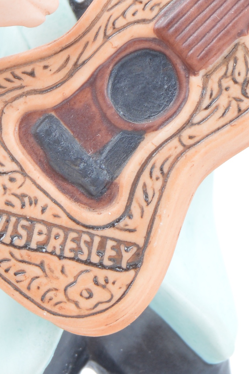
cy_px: 286
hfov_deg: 4.6
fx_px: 3110
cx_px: 136
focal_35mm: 299
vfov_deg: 6.9
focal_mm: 45
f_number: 7.1
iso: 100
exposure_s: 1/25
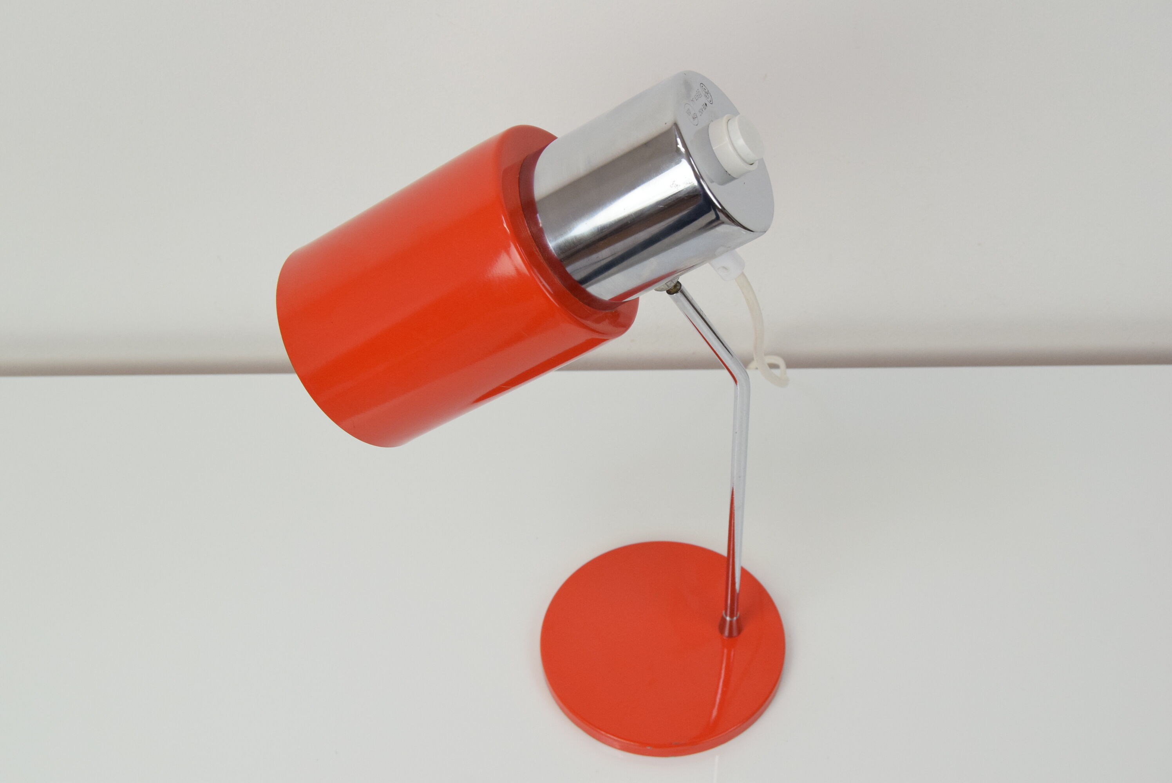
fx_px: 1710
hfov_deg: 37.8
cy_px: 392
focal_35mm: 52
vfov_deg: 25.8
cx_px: 586
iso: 1600
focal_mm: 35
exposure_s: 1/320
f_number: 9
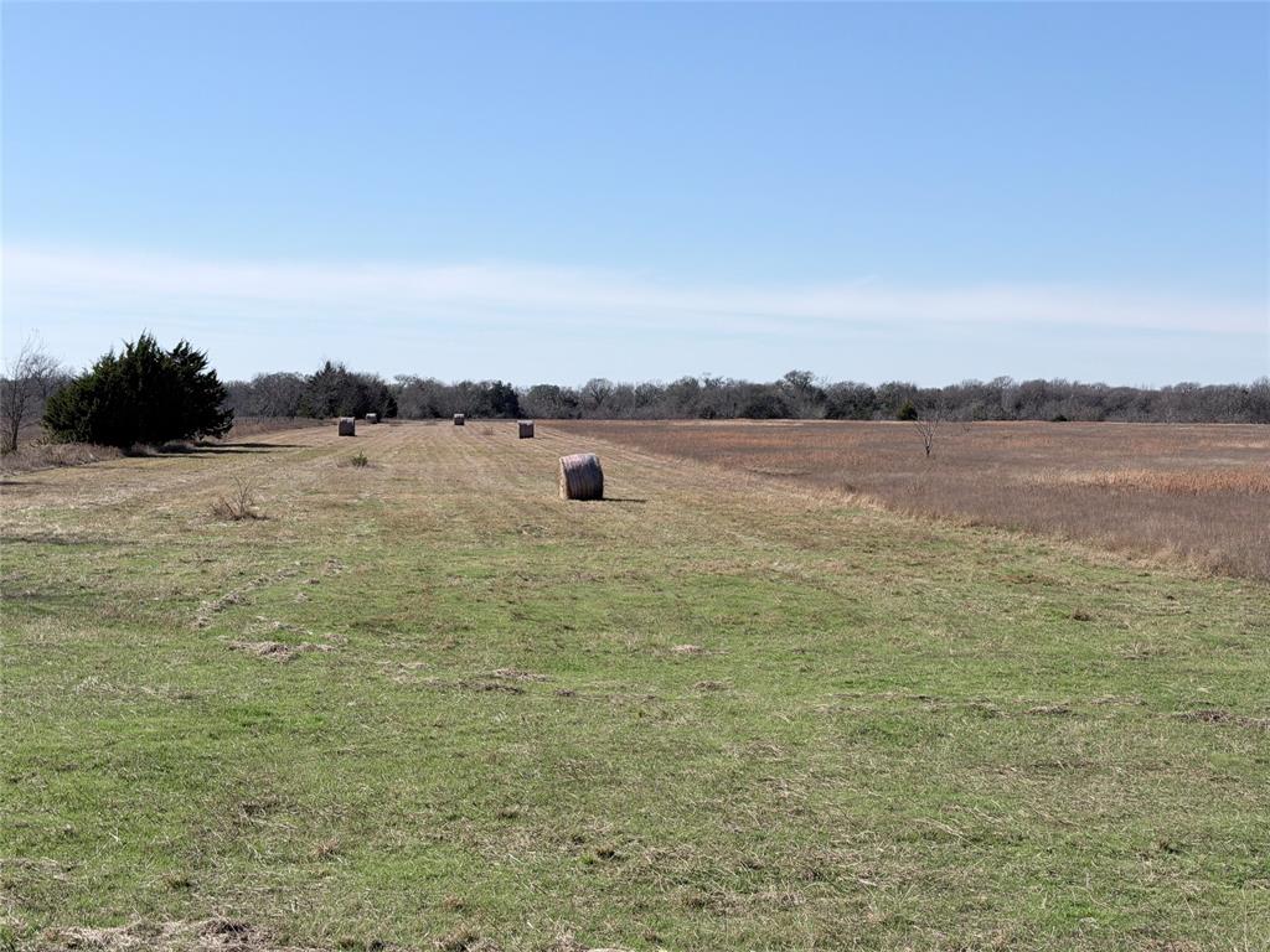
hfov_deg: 39.7
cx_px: 635
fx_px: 1761
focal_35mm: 48
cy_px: 476
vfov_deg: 30.3
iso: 64
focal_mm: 6.76
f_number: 1.78
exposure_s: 1/7143
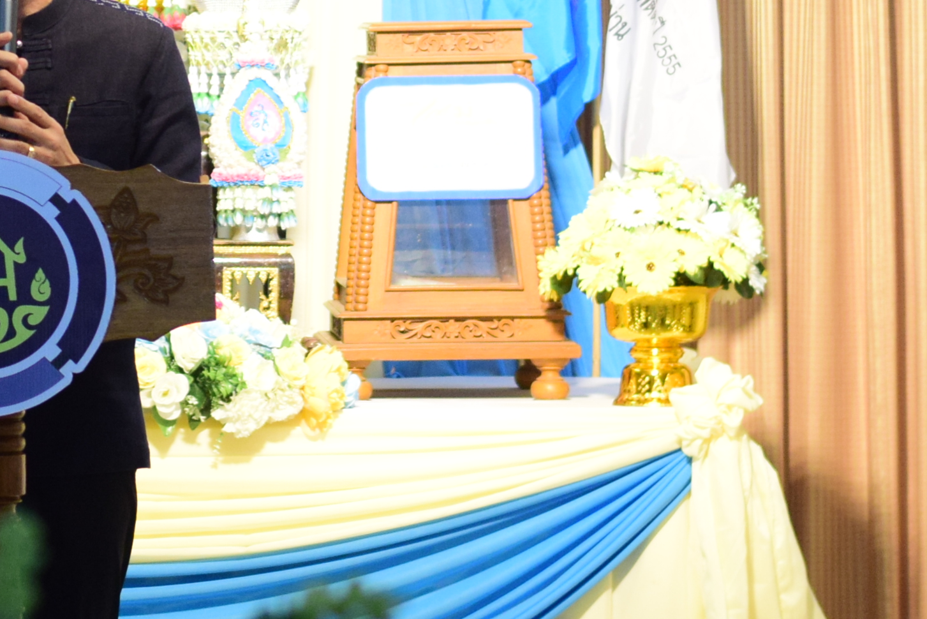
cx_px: 10
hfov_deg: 8.8
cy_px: -82
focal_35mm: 232
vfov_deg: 5.9
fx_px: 5976
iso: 1000
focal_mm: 50
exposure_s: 1/200
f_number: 2.8
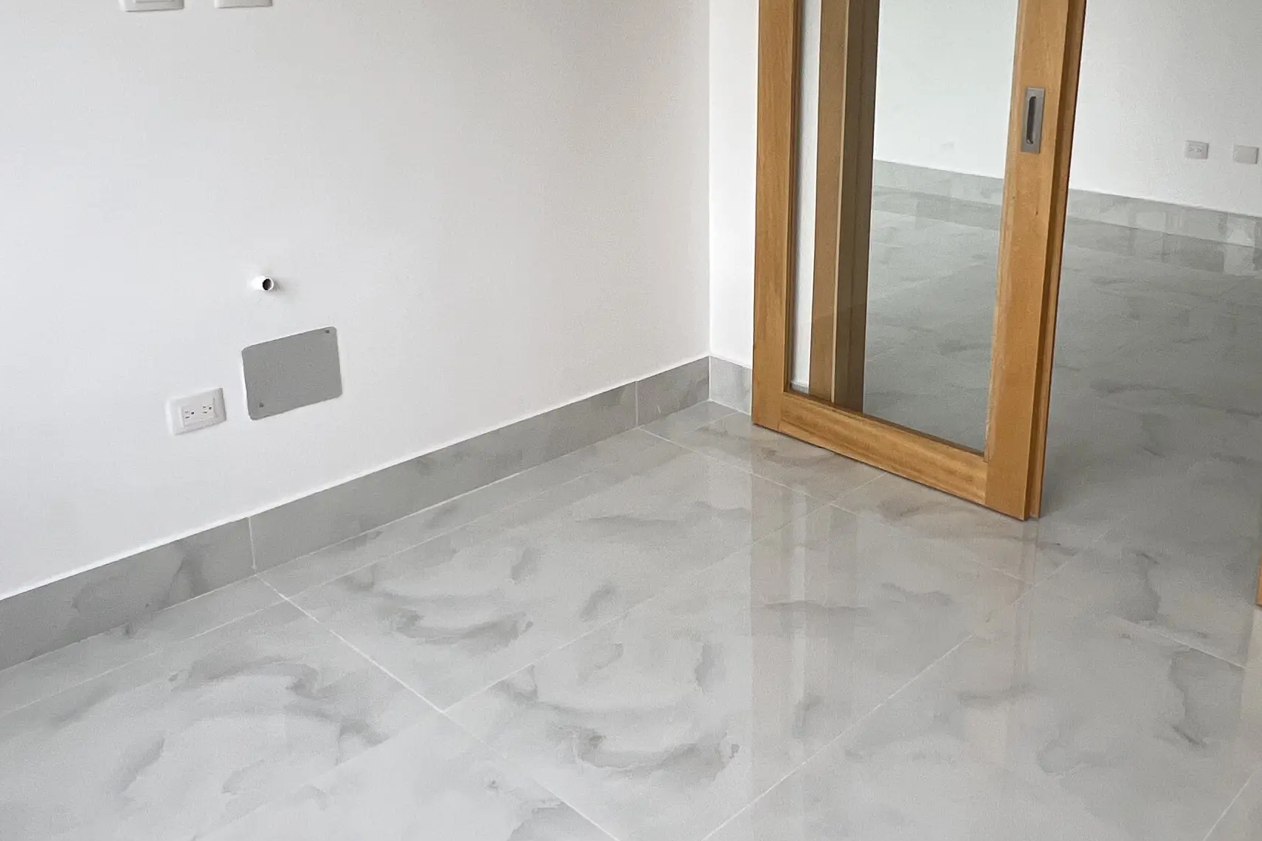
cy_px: 303
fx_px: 1122
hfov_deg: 58.4
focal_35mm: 32
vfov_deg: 40.8
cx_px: 728
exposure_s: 1/236
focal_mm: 1.57
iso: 32
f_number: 1.8
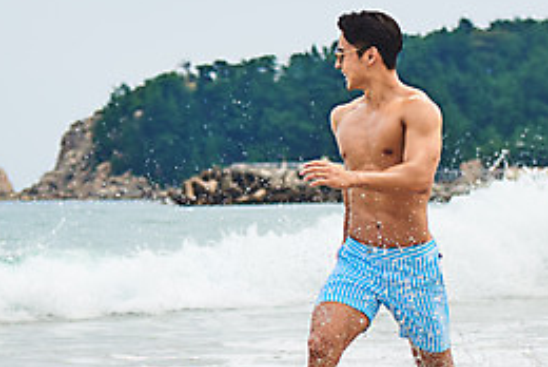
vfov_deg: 8.5
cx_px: 146
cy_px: 171
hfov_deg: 12.7
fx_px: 2453
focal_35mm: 161
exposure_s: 1/3200
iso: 100
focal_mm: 70
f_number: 2.8
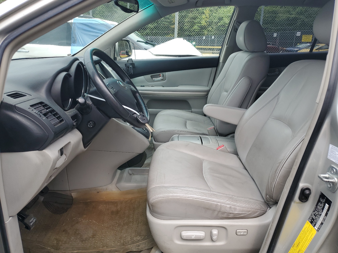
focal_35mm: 26
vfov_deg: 53.1
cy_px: 126
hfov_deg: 67.3
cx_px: 169
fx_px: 254
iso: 50
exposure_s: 1/625
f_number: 1.5
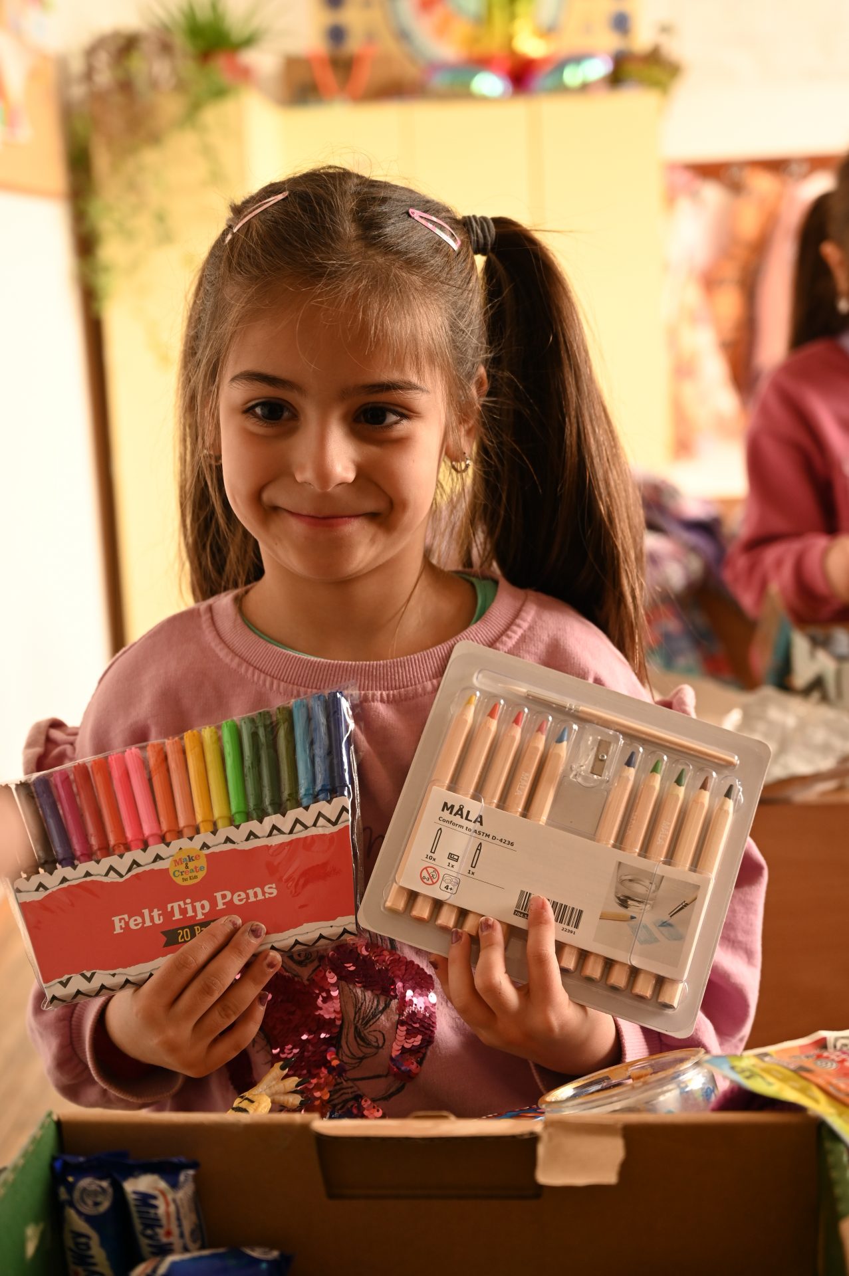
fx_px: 1771
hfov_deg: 27.0
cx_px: 424
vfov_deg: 39.6
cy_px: 638
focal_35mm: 50
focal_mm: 50
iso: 640
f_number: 4
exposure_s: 1/100
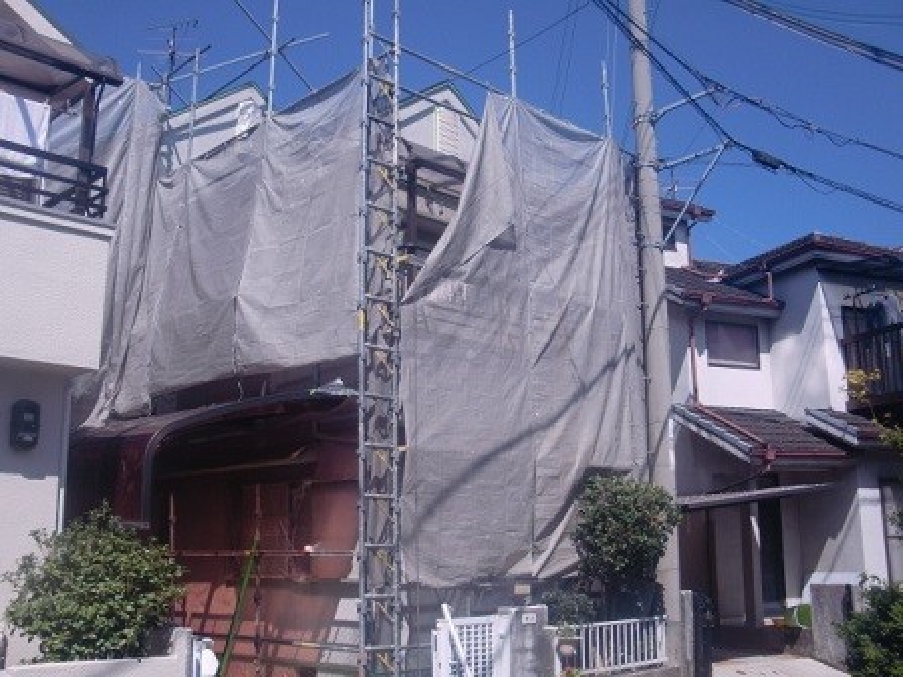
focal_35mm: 38
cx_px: 452
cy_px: 338
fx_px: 991
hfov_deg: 49.0
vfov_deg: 37.7
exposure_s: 1/640
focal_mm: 6.66
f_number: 3.9
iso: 64
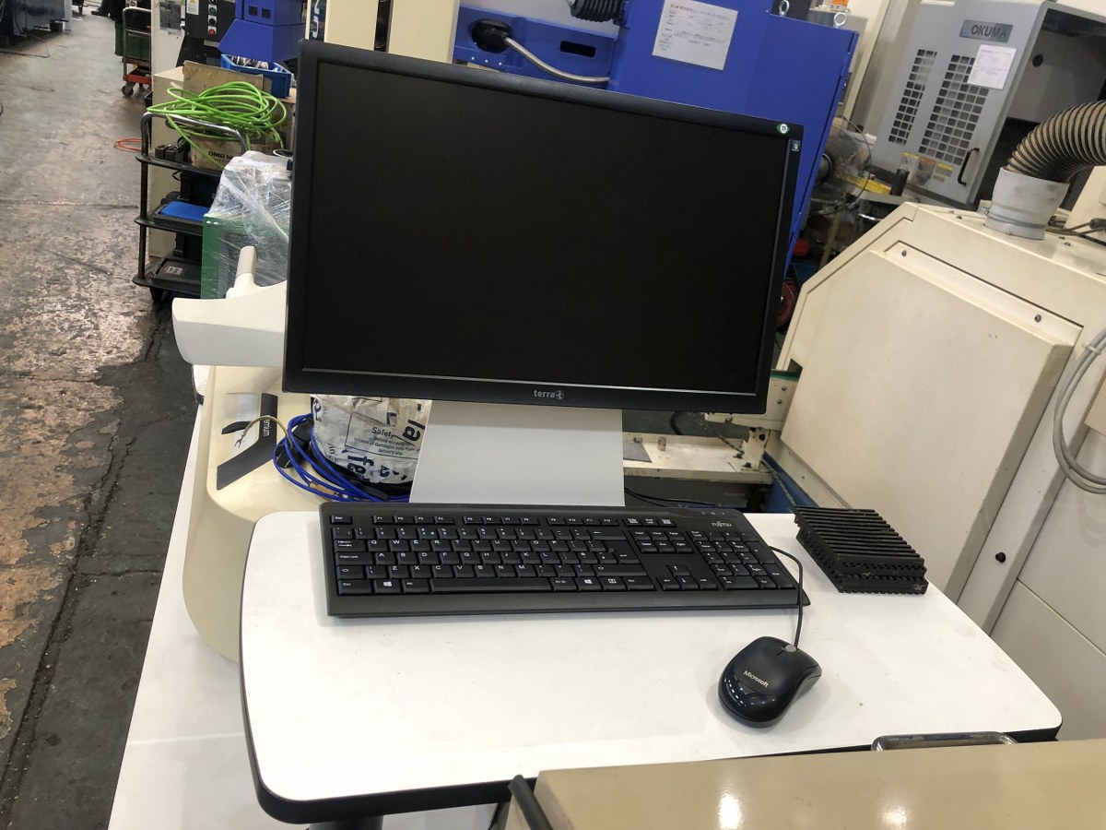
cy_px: 415
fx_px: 895
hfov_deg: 63.4
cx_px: 553
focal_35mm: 28
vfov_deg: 49.7
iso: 40
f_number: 1.8
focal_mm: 4
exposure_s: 1/17
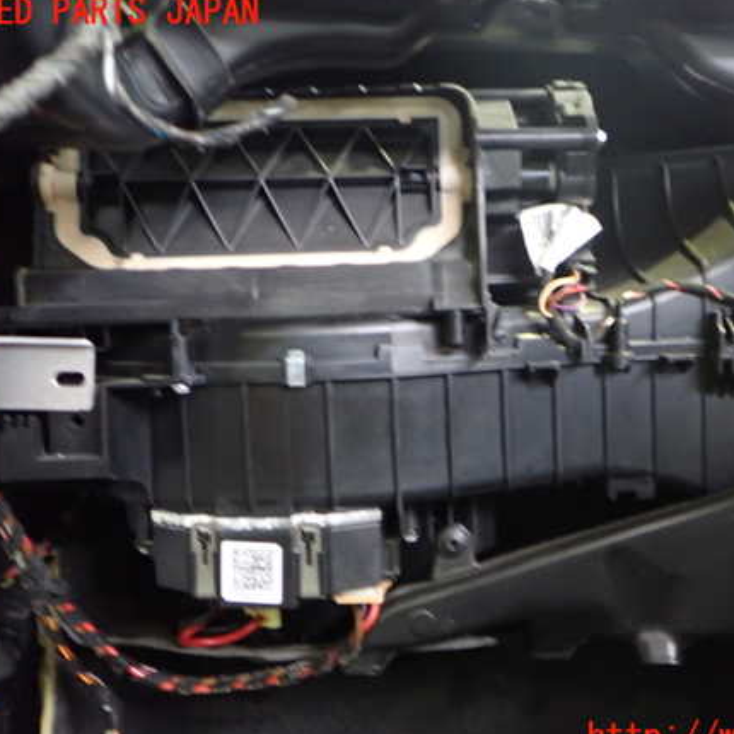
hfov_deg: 44.5
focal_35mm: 37
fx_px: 888
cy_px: 376
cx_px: 461
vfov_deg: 44.9
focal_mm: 5.4
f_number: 2.3
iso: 800
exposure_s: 1/15
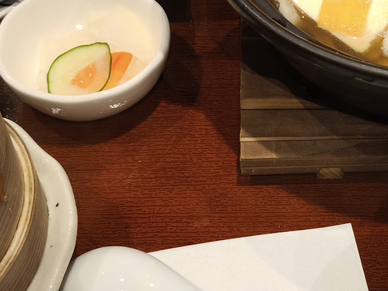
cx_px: 301
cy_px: 51
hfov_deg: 25.0
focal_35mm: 77
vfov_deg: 18.9
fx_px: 863
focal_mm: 6.57
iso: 160
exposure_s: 1/120
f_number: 1.6
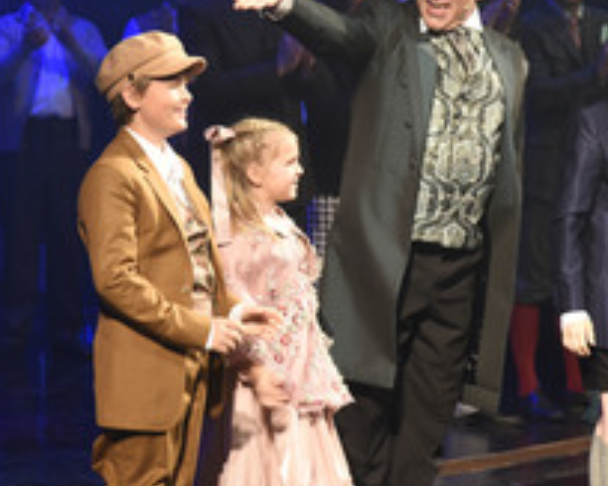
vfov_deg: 6.2
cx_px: 371
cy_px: 262
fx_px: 4478
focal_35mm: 249
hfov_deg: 7.8
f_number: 6.3
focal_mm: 120
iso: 1250
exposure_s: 1/60
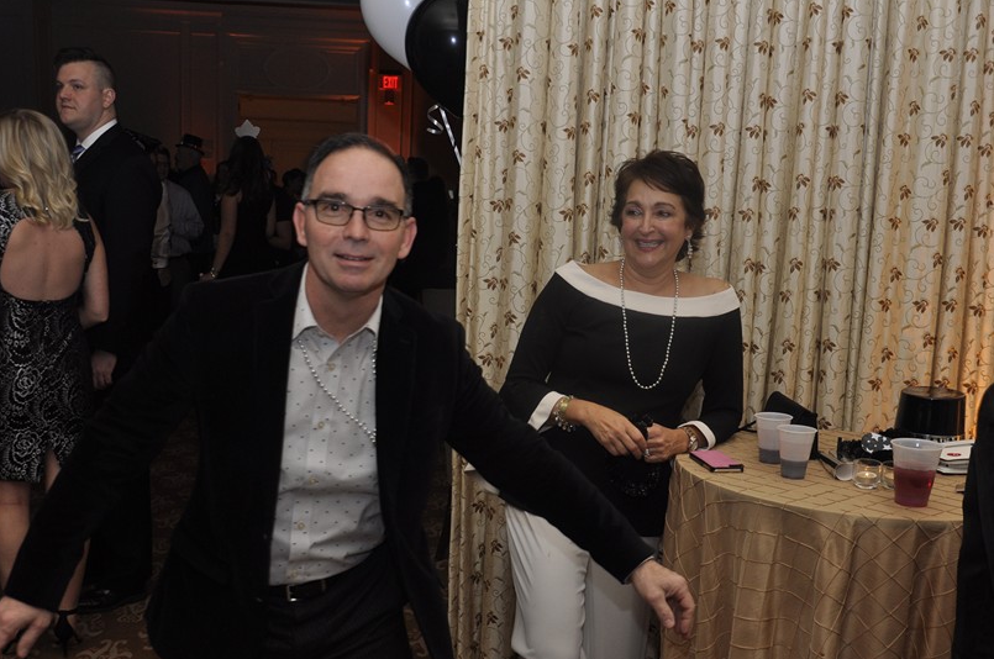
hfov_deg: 47.4
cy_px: 406
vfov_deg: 32.4
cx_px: 531
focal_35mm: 41
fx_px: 1130
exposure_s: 1/60
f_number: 5
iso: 400
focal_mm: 22
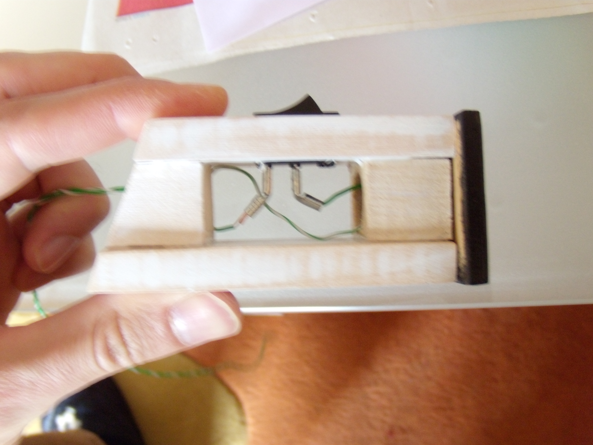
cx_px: 296
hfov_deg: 51.4
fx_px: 617
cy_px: 222
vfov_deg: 39.7
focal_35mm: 36
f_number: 3.6
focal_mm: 6.4
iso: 400
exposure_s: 1/13
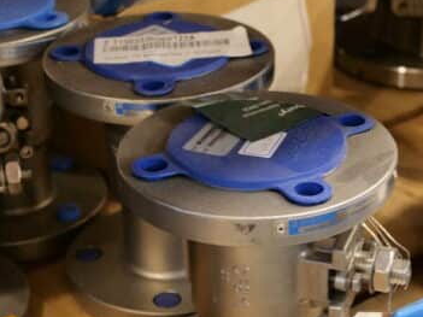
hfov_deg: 21.3
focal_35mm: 92
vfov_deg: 16.0
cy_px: 206
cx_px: 230
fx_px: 1124
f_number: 3.5
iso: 800
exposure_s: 1/25
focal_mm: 21
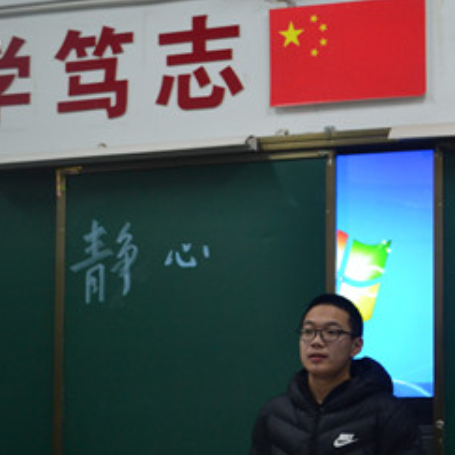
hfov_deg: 20.1
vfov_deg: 21.1
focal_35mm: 82
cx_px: 519
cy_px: 283
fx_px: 1219
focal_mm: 26
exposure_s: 1/30
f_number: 4.2
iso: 800
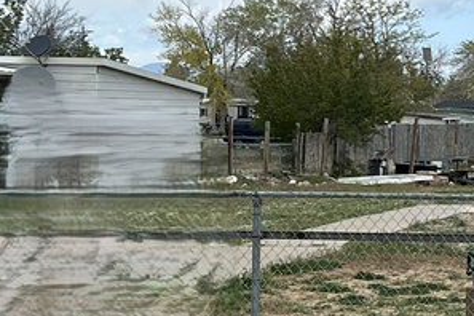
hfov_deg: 15.2
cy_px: 70
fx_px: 1698
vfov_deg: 10.6
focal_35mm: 129
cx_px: 611
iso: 50
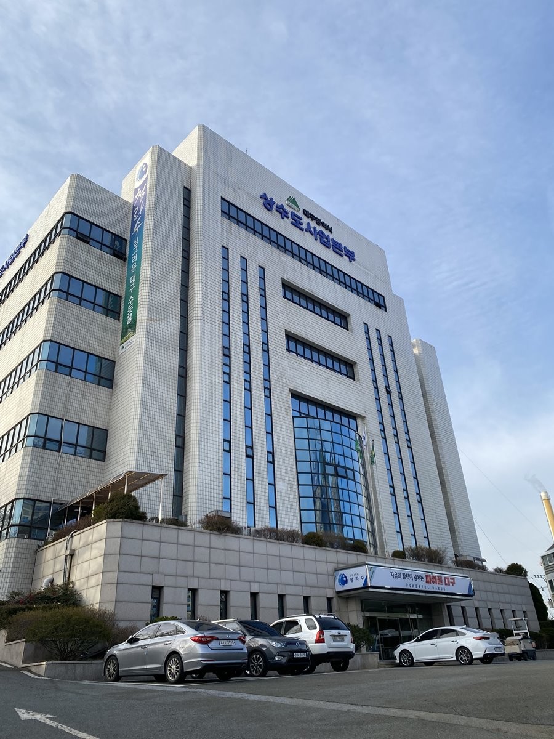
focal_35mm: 26
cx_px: 277
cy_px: 370
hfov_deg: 53.1
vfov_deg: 67.3
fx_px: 555
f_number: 1.8
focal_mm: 4.25
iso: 32
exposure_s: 1/1170
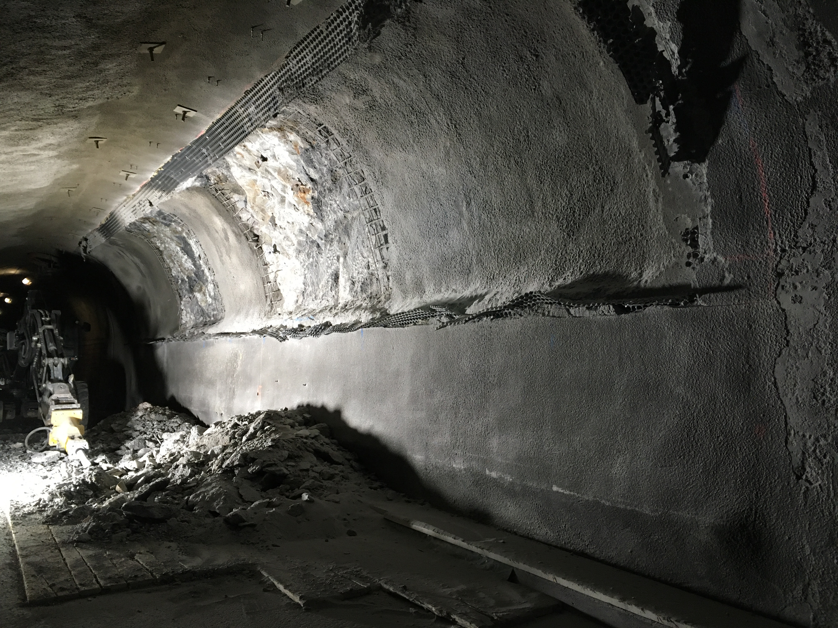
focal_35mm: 29
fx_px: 702
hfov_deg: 61.7
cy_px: 314
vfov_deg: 48.2
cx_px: 419
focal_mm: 4.15
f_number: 2.2
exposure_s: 1/33
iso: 160
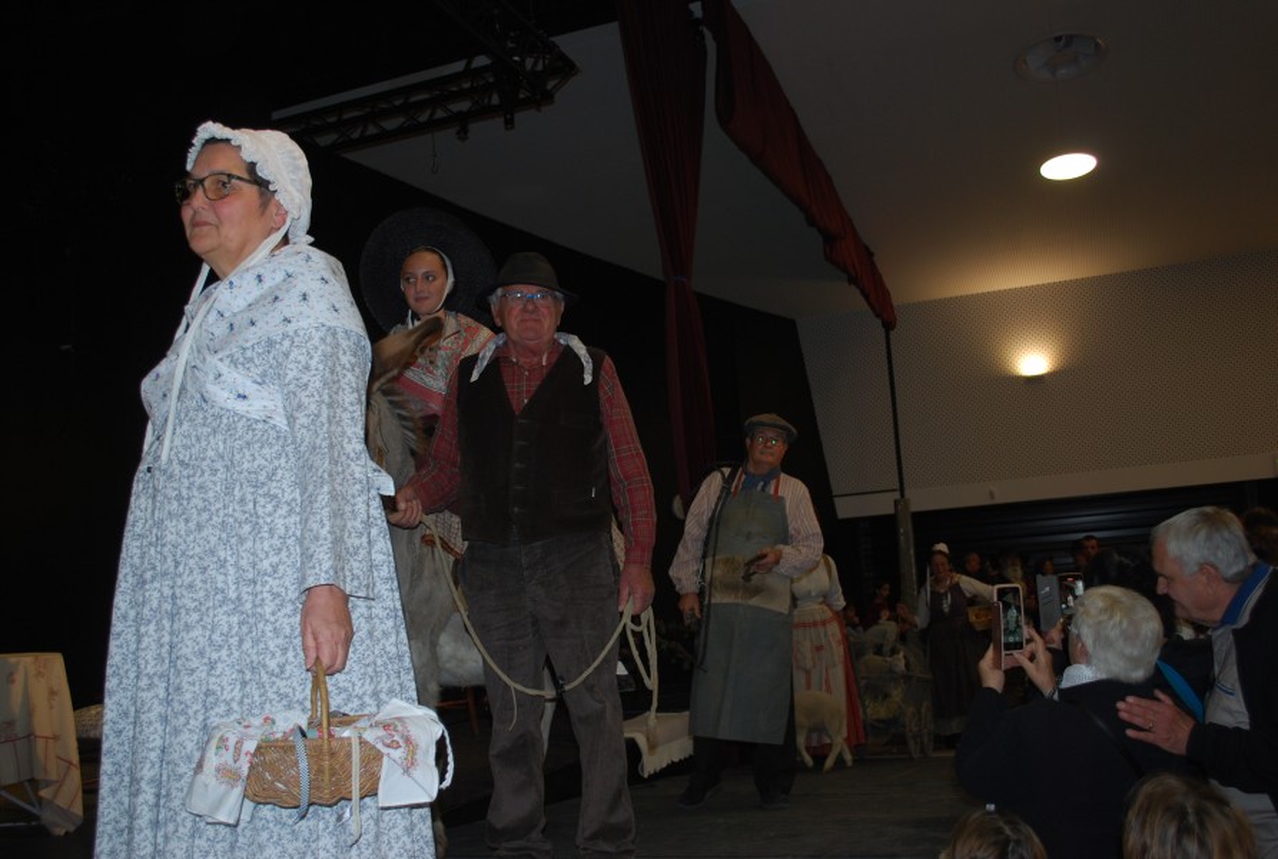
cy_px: 430
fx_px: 1174
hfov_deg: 57.1
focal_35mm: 33
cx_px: 639
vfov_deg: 40.2
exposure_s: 1/60
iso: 200
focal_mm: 22
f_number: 4
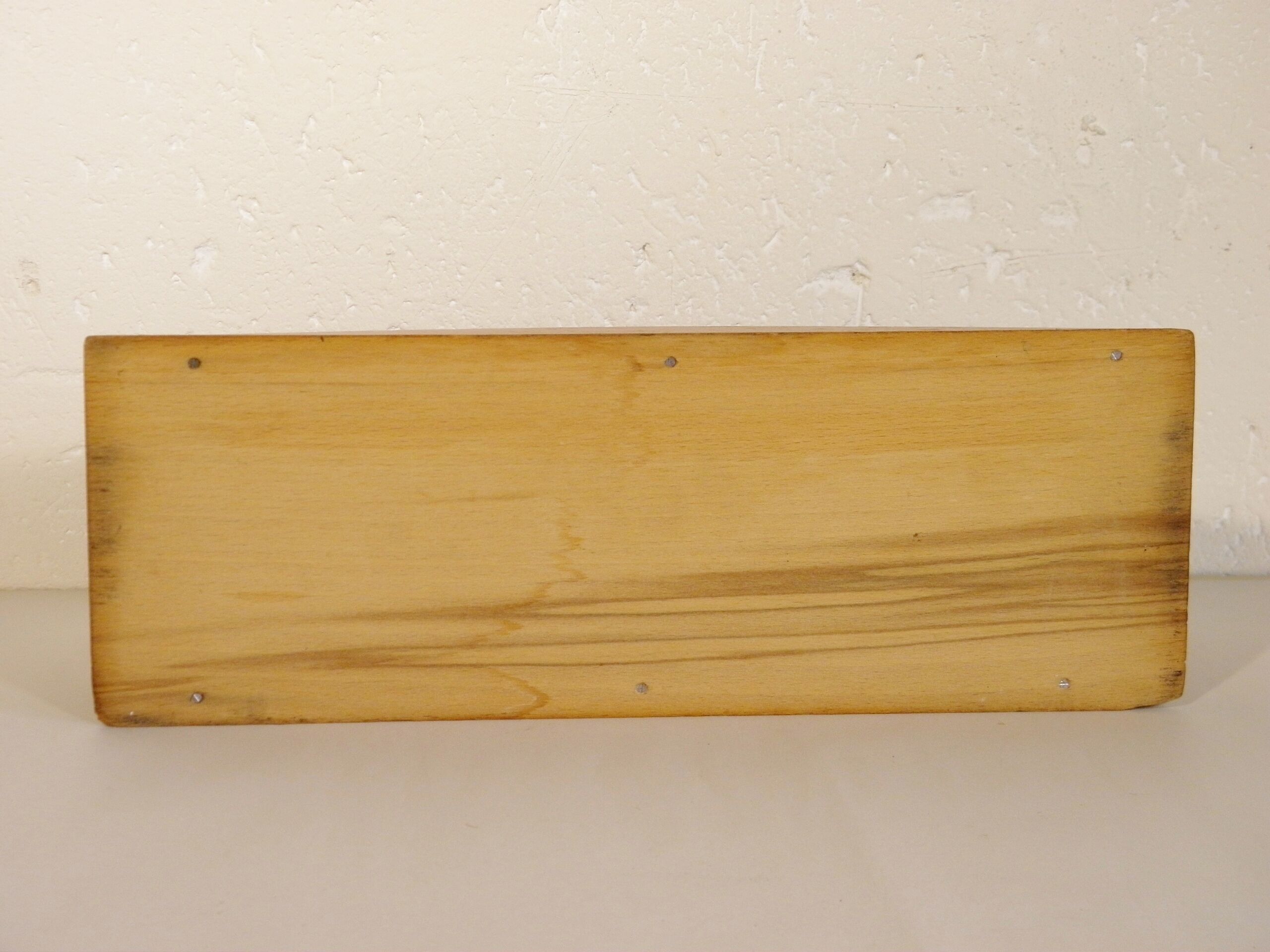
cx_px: 635
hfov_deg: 28.6
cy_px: 476
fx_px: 2495
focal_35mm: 68
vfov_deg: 21.6
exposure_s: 1/30
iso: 200
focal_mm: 12.2
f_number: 4.3
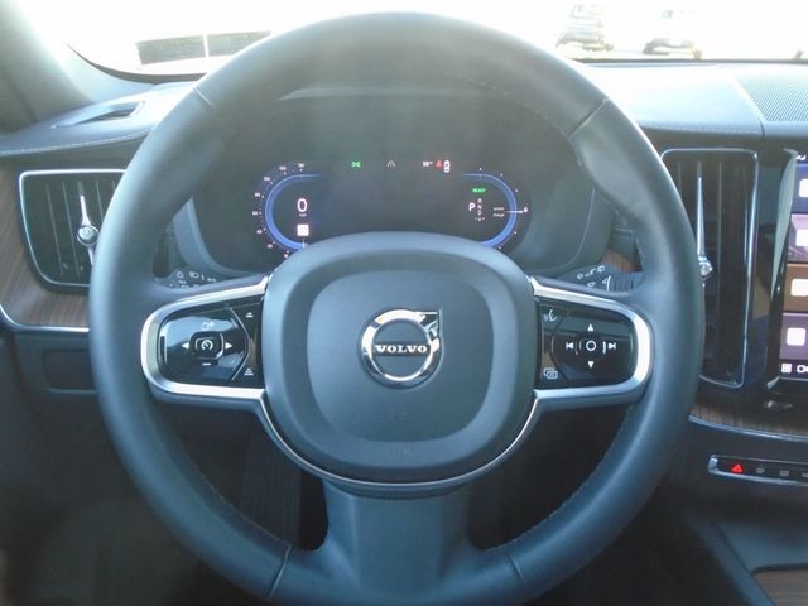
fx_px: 607
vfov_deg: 53.1
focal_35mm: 26
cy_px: 303
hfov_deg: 67.3
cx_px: 404
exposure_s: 1/30
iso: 320
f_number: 3.2
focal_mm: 4.6
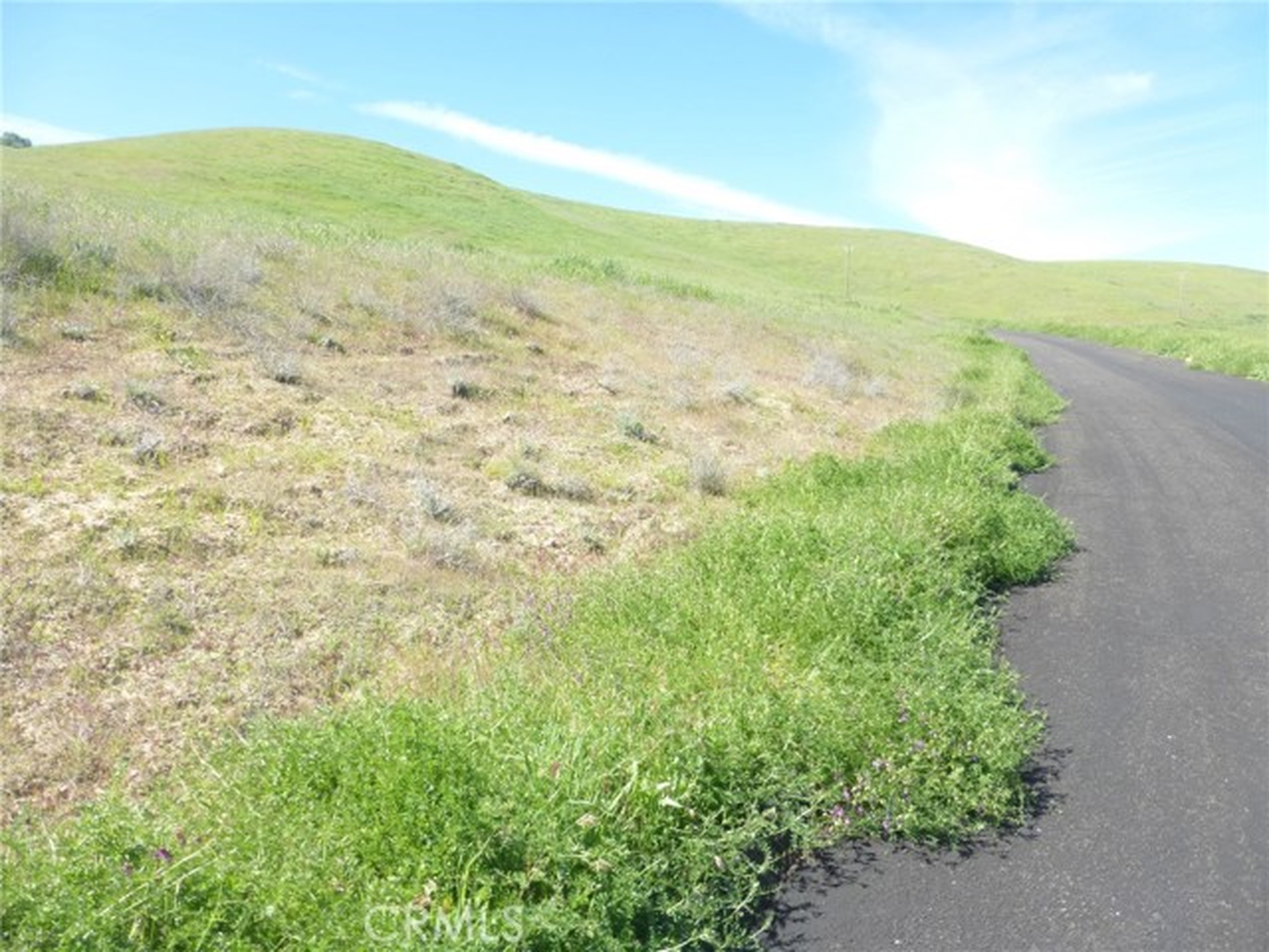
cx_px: 634
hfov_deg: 71.6
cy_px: 476
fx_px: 880
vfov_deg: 56.8
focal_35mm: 24
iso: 100
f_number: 4
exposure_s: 1/320
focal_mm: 4.3
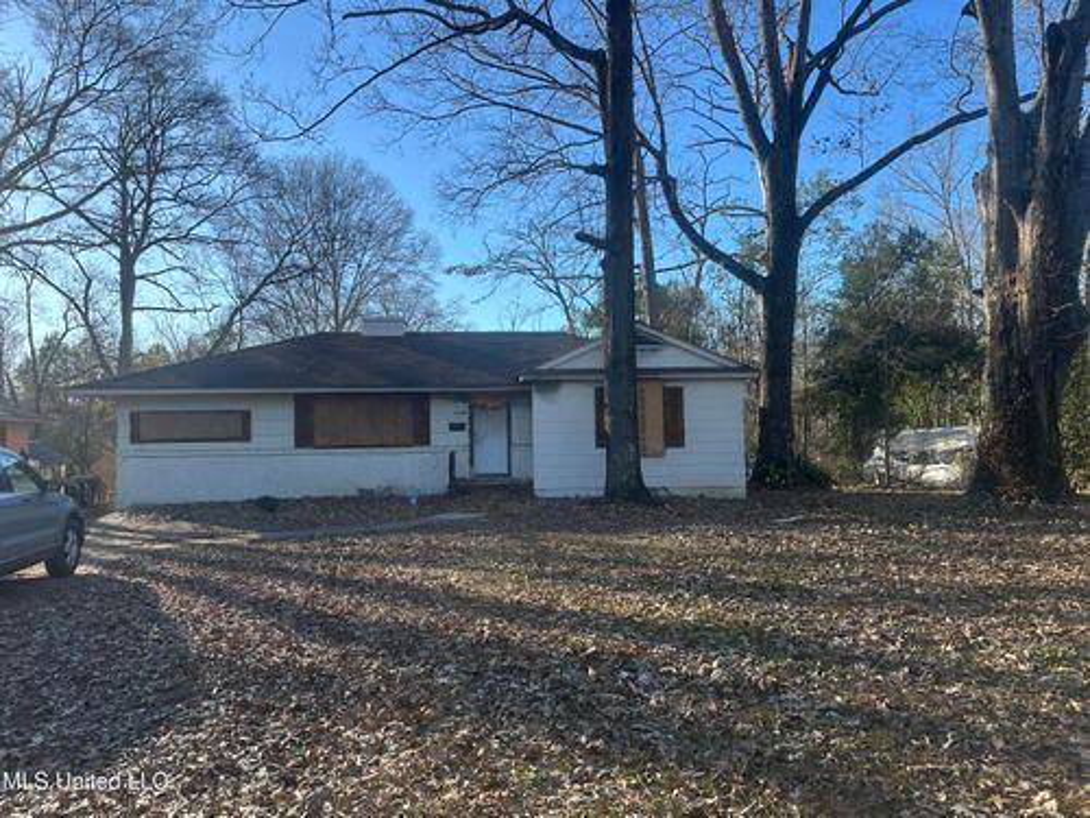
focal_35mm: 24
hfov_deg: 71.6
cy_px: 409
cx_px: 545
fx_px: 756
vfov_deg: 56.8
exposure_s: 1/1721
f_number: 1.78
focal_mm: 6.86
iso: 80
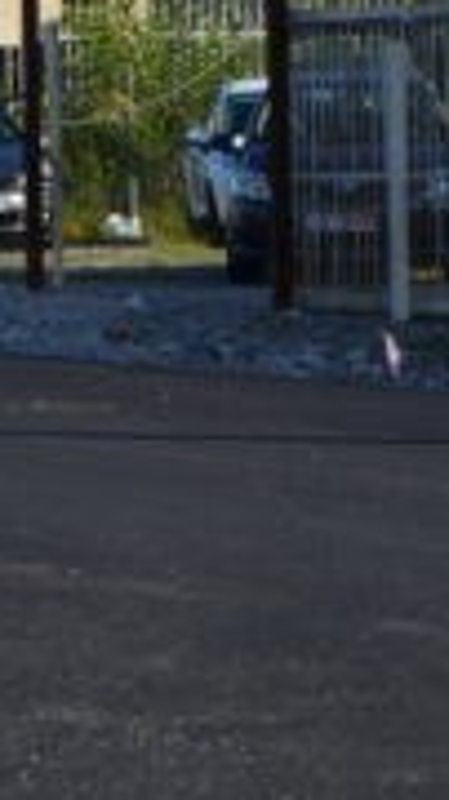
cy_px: -249
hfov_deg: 3.9
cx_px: -720
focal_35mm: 308
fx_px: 6531
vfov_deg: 6.9
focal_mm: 46
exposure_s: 1/250
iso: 100
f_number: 8
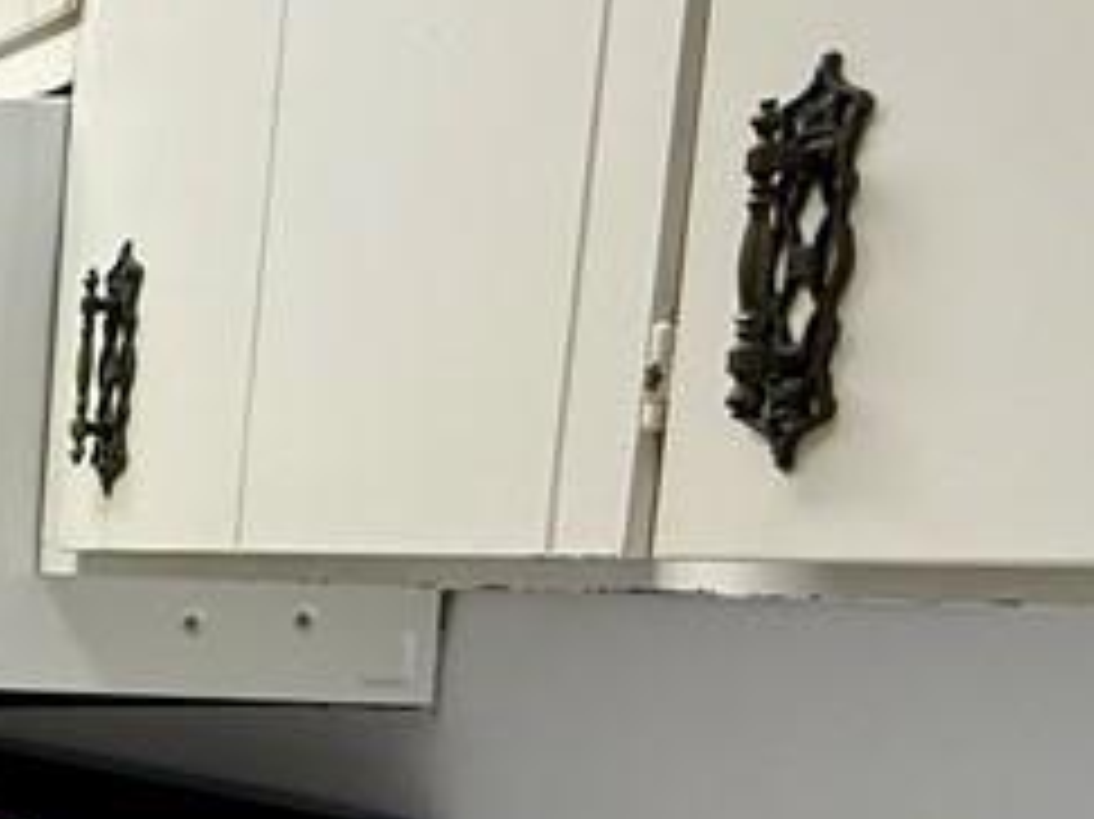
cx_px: -968
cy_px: 738
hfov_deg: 20.4
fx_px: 1864
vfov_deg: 24.1
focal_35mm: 59
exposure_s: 1/120
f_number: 2.2
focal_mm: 2.22
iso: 320
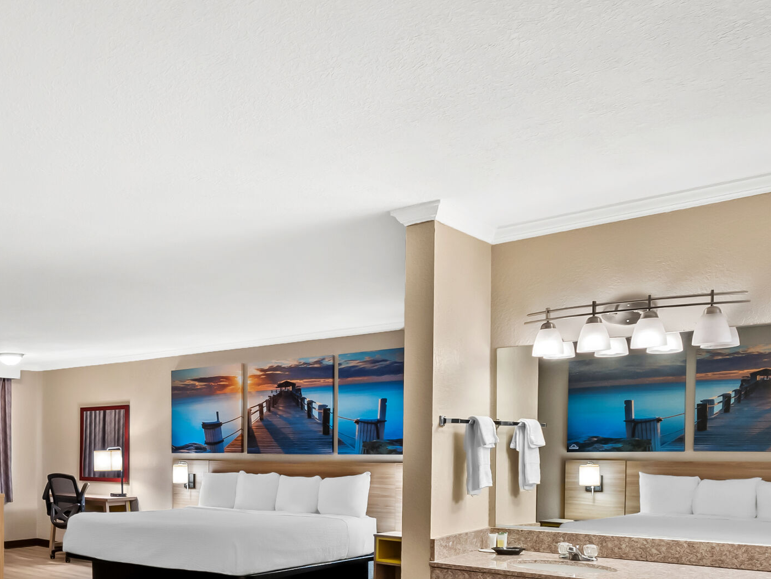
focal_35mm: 35
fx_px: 780
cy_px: 467
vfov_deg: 39.1
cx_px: 13
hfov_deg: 45.2
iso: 200
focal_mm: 8
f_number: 6.3
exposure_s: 1/1.25
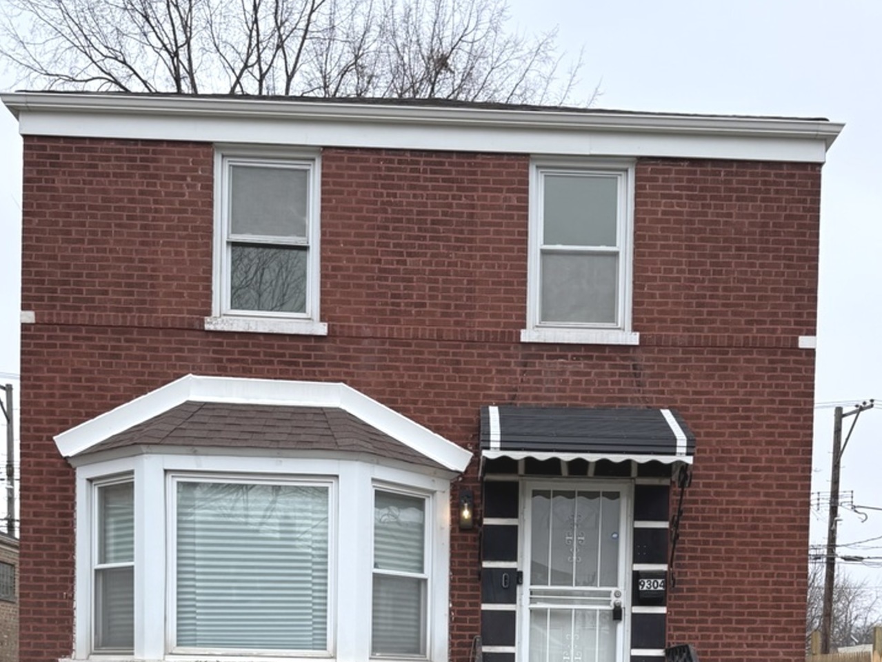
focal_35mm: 27
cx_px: 447
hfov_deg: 65.3
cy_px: 359
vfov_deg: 51.3
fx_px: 688
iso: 80
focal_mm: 6.76
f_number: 1.78
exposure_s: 1/1018
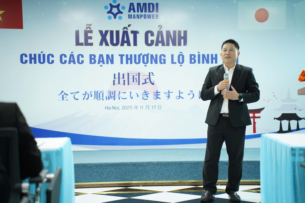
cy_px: 102
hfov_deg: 27.0
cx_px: 152
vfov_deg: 18.2
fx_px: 635
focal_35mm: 75
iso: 2000
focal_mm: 75
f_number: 2.8
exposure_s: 1/160
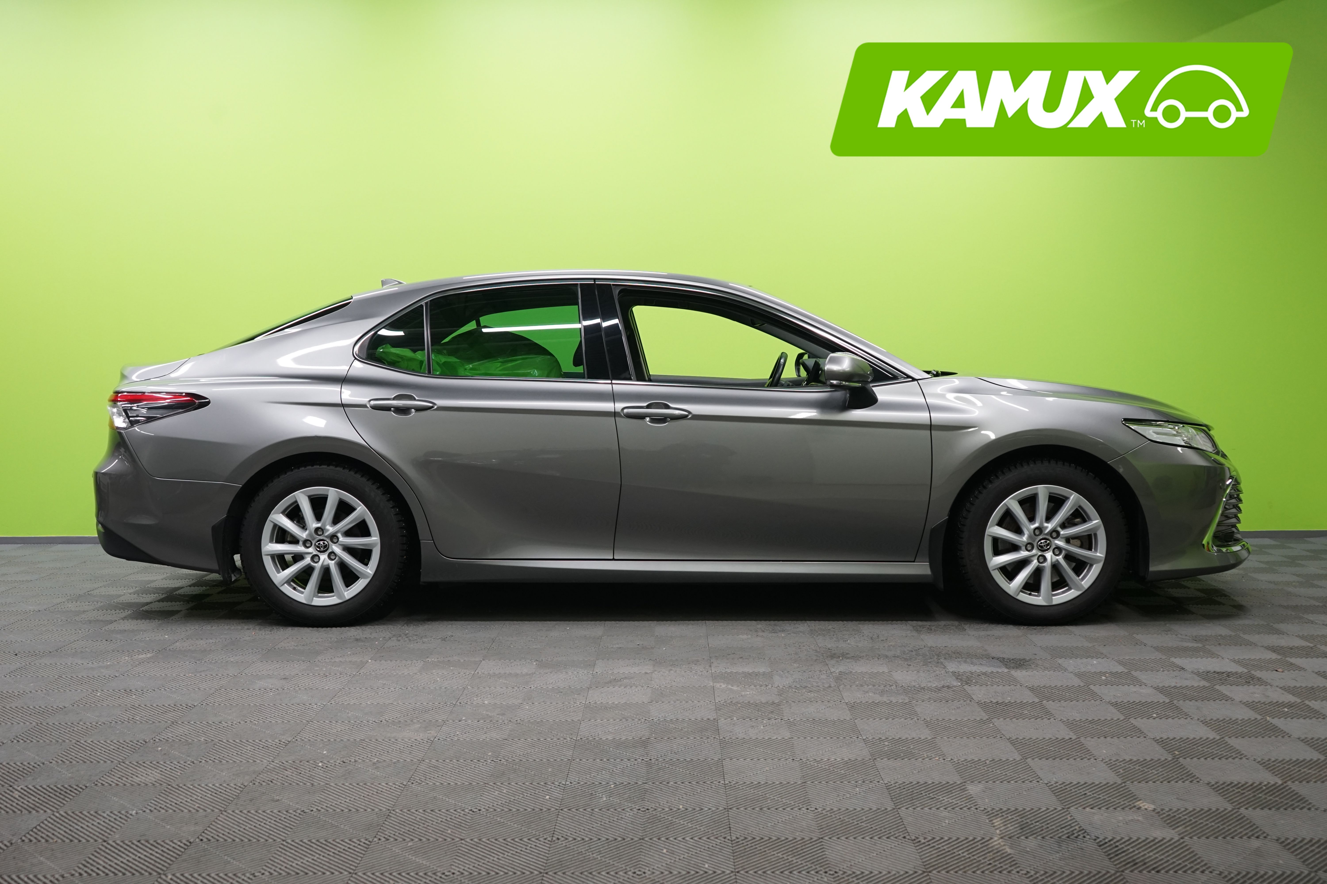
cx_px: 664
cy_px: 442
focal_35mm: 37
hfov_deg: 51.9
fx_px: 1364
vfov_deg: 35.9
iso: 1000
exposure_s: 1/60
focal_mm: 37
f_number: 5
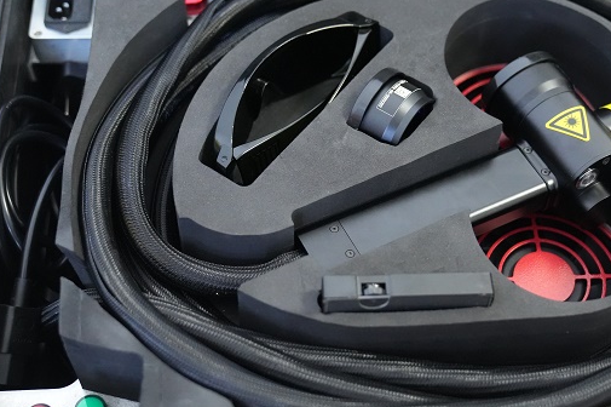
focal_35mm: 65
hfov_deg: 30.9
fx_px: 1102
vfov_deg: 20.9
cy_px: 163
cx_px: 352
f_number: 2.8
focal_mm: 41
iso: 8000
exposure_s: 1/160
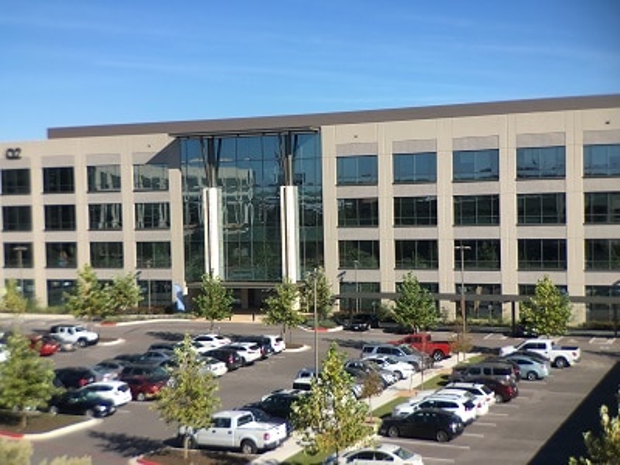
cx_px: 310
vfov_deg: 48.2
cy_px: 232
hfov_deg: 61.7
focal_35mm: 29
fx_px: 519
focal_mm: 4.15
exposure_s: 1/1282
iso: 25
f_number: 2.2
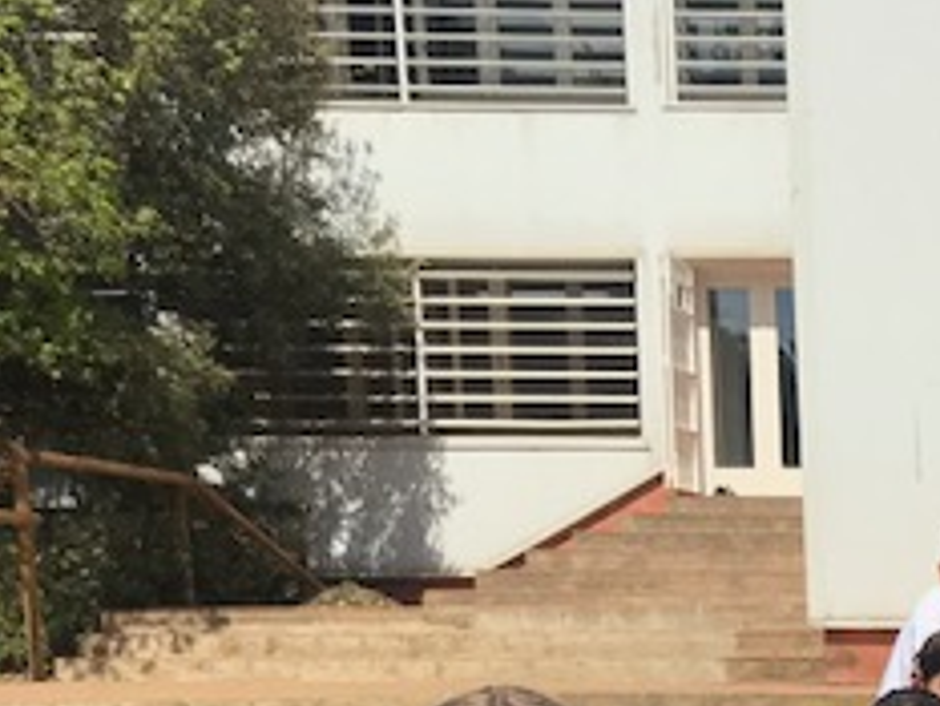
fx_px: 2092
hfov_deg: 22.2
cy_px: 936
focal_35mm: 77
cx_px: 1287
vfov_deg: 17.8
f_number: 1.8
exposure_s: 1/4566
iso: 20
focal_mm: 3.99
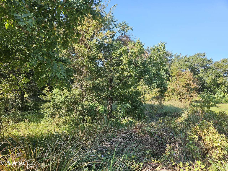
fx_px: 151
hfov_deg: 73.9
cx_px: 114
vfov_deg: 58.9
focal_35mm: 23
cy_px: 86
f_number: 1.8
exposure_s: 1/485
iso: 25
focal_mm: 5.4
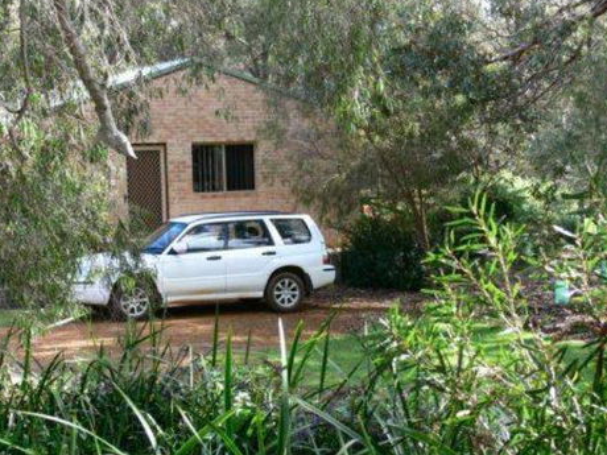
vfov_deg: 20.2
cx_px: 309
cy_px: 229
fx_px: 1280
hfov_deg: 26.7
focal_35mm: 73
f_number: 4
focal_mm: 14.9
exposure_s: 1/100
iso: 100
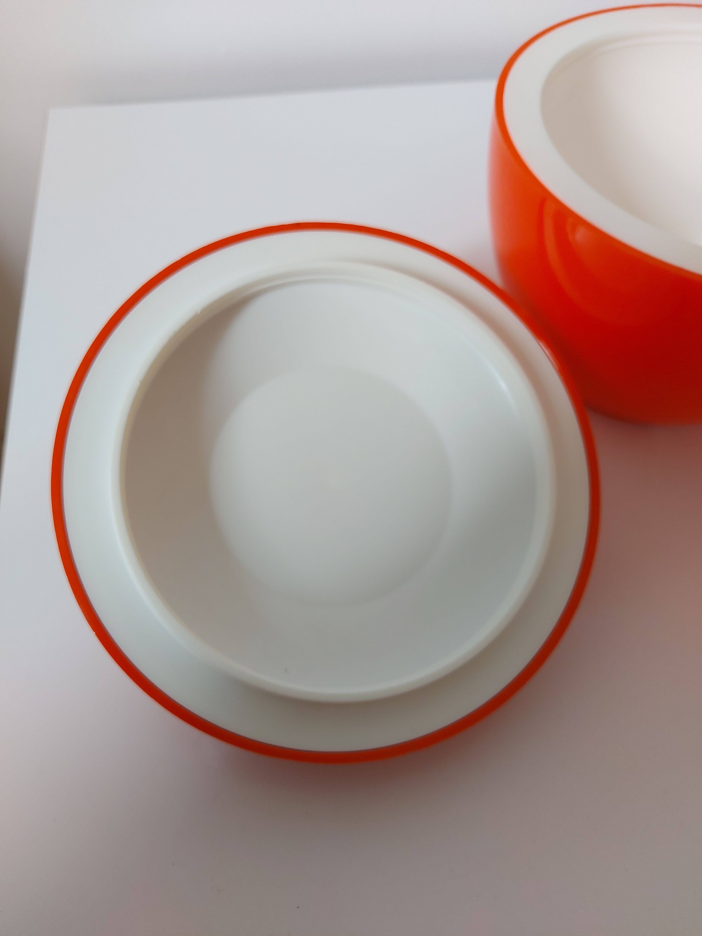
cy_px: 468
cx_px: 351
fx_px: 649
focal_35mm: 24
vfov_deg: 71.6
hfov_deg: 56.8
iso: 100
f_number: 1.8
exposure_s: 1/50
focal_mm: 5.23
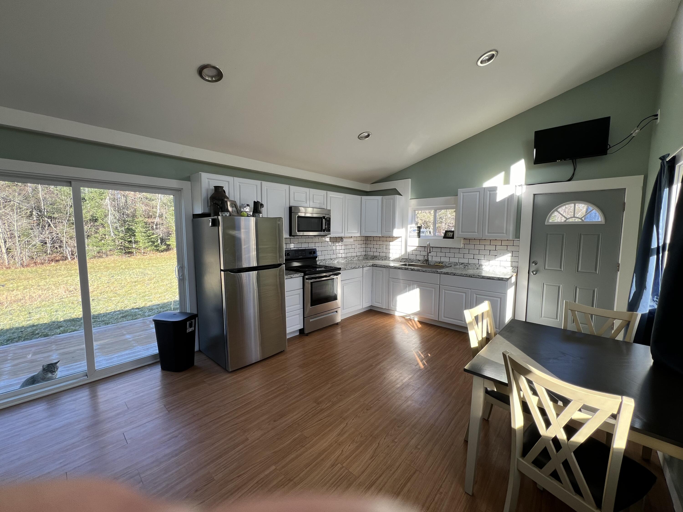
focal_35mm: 13
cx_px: 342
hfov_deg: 106.2
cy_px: 256
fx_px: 256
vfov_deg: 89.9
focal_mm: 1.57
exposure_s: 1/99
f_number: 1.8
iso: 32
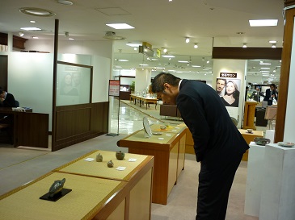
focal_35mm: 33
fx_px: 281
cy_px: 110
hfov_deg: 55.4
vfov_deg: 42.9
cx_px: 148
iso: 80
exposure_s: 1/30
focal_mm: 5.5
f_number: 2.8
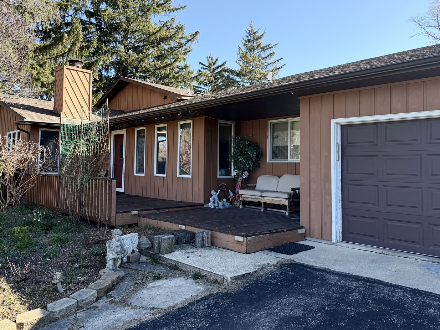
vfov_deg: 49.6
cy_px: 145
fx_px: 356
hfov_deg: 63.3
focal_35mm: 28
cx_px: 202
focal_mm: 6.76
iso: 100
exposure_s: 1/1437
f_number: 1.78
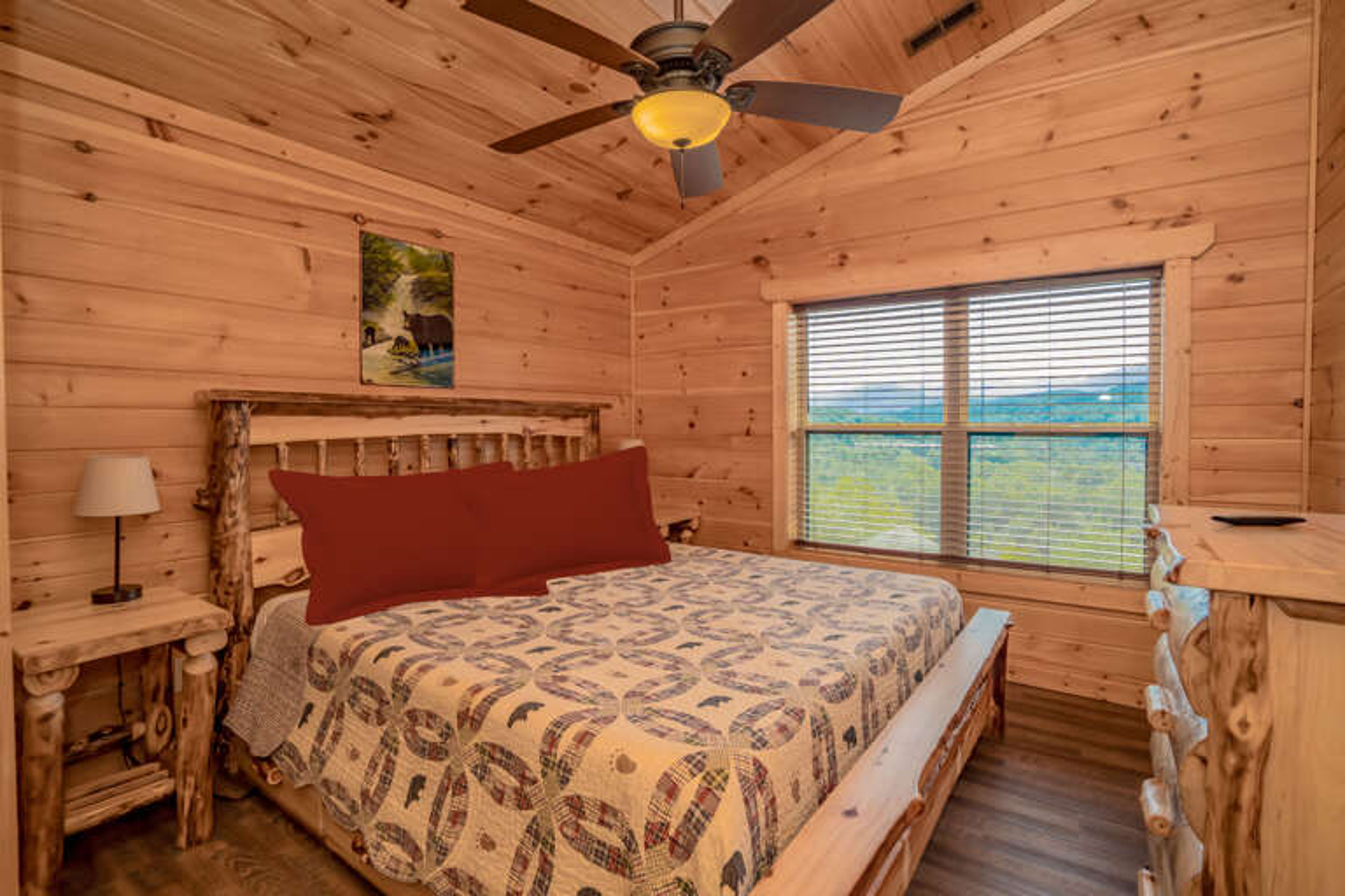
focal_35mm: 16
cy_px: 448
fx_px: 598
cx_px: 672
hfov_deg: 96.7
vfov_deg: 73.7
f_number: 9
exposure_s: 1/160
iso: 500
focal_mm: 16
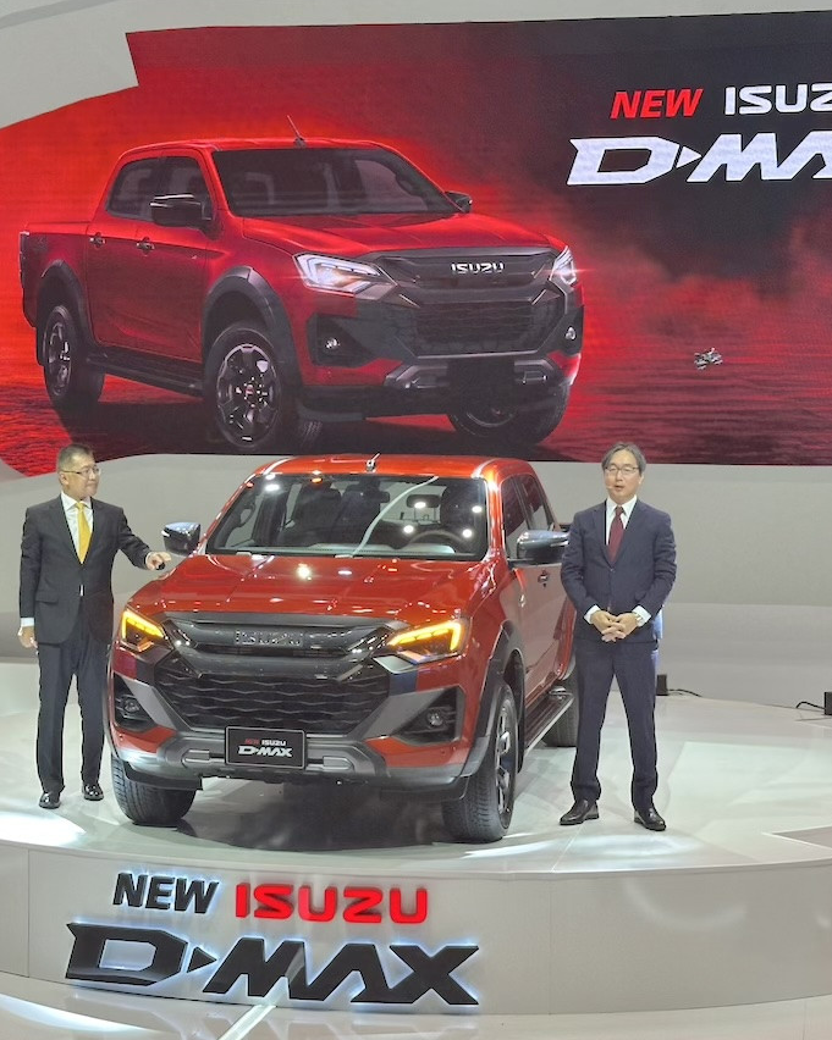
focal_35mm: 66
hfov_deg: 23.1
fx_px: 2033
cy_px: 525
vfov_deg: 28.7
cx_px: 332
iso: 50
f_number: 1.78
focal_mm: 6.86
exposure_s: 1/100
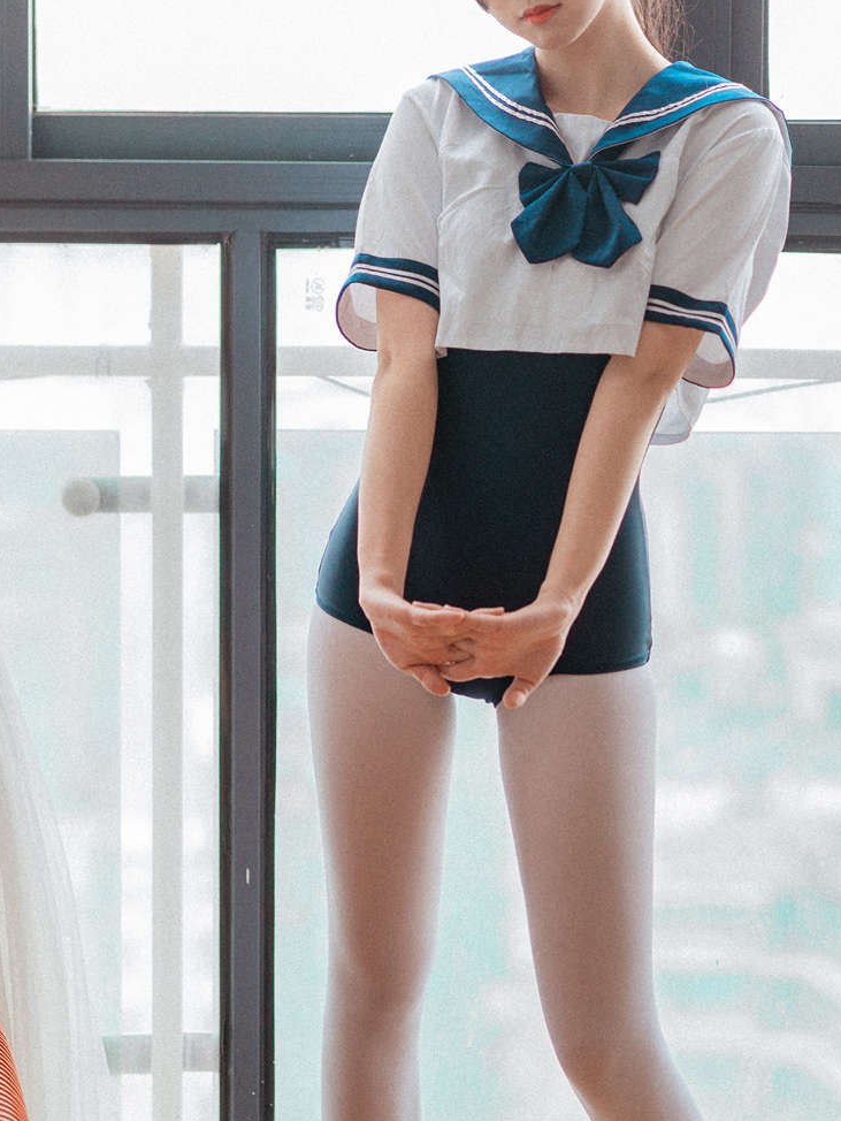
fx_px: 4889
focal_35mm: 151
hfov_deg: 9.8
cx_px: 605
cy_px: 584
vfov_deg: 13.1
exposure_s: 1/125
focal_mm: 85
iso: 200
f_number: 2.8
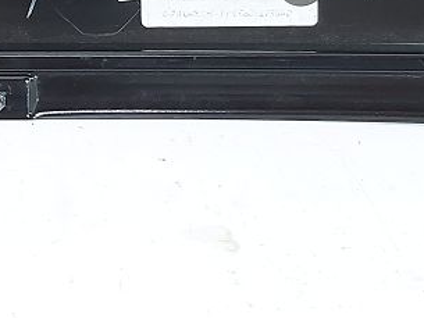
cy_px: -32
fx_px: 1336
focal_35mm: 109
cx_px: 81
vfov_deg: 13.3
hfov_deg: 17.9
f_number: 1.8
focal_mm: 5.23
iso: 100
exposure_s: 1/50
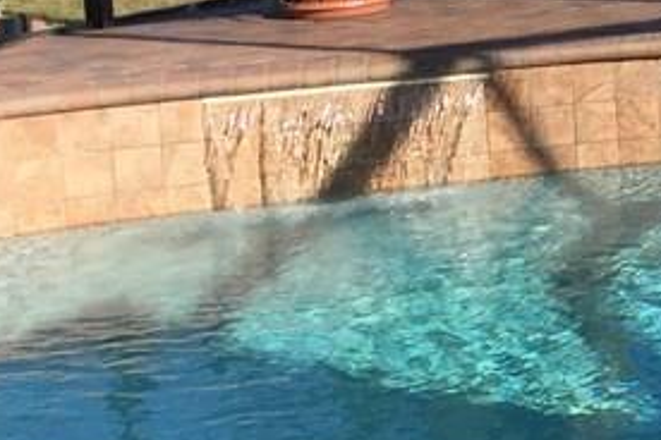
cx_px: 1176
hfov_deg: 15.7
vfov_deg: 11.9
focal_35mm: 112
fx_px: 2056
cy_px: -108
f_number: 2.2
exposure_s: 1/1041
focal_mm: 4.15
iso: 32
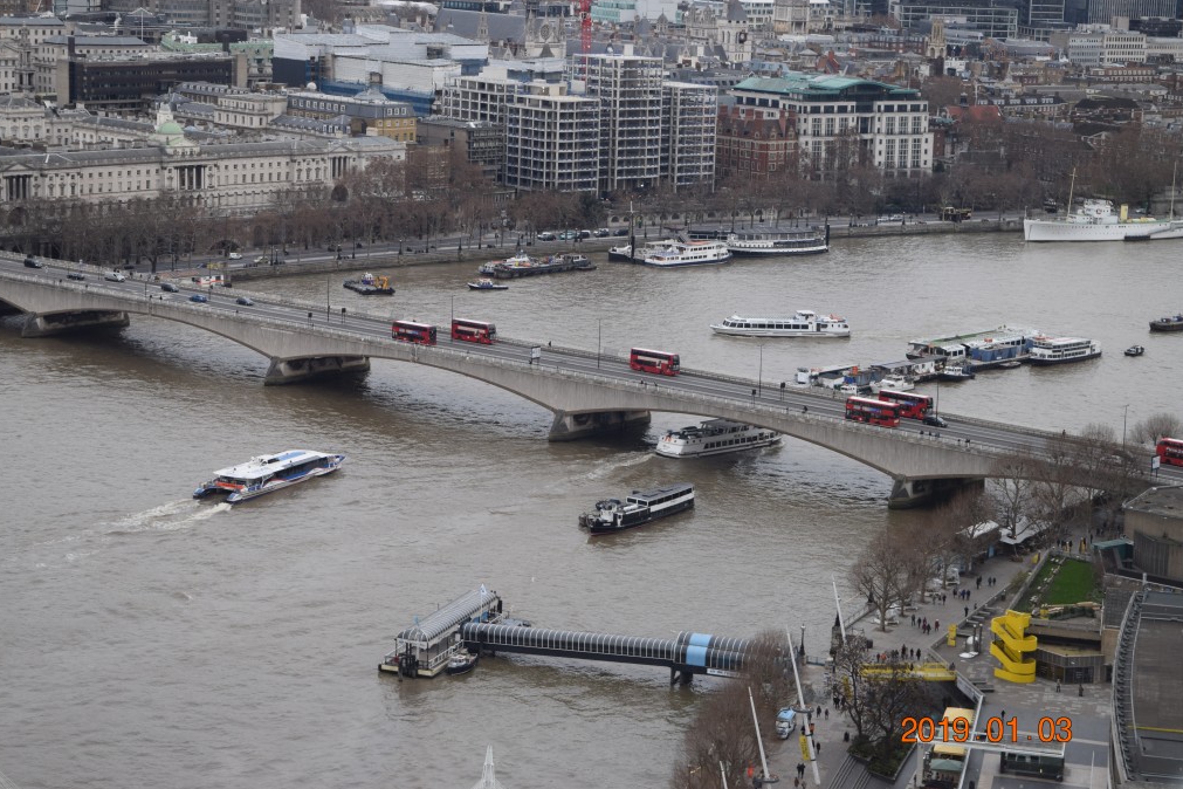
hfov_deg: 24.3
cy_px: 391
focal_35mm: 84
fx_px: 2744
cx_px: 586
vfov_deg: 16.4
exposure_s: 1/200
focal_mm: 55
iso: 400
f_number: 7.1
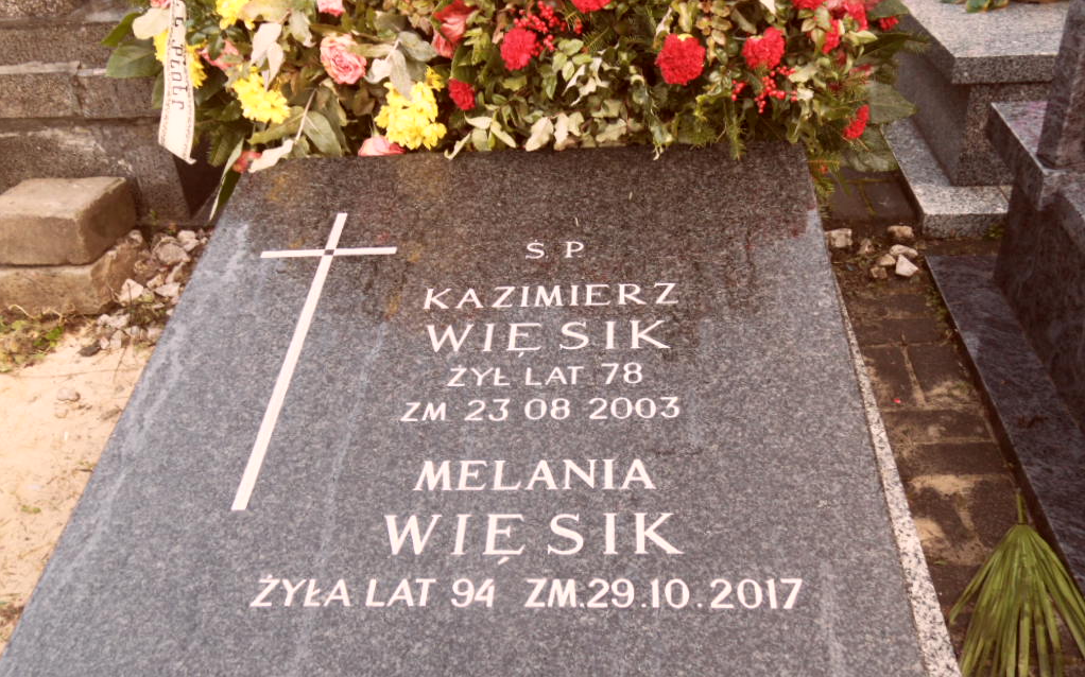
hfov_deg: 56.7
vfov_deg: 37.2
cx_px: 542
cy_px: 381
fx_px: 1005
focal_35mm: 34
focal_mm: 5.3
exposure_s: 1/45
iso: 100
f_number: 3.4
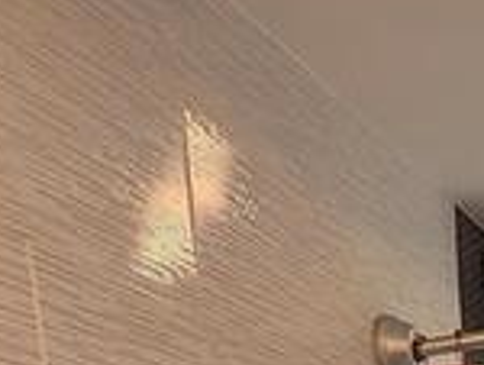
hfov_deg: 23.4
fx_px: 966
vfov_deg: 14.2
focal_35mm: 69
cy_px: 885
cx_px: 694
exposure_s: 1/123
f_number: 2.2
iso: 32
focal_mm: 1.13
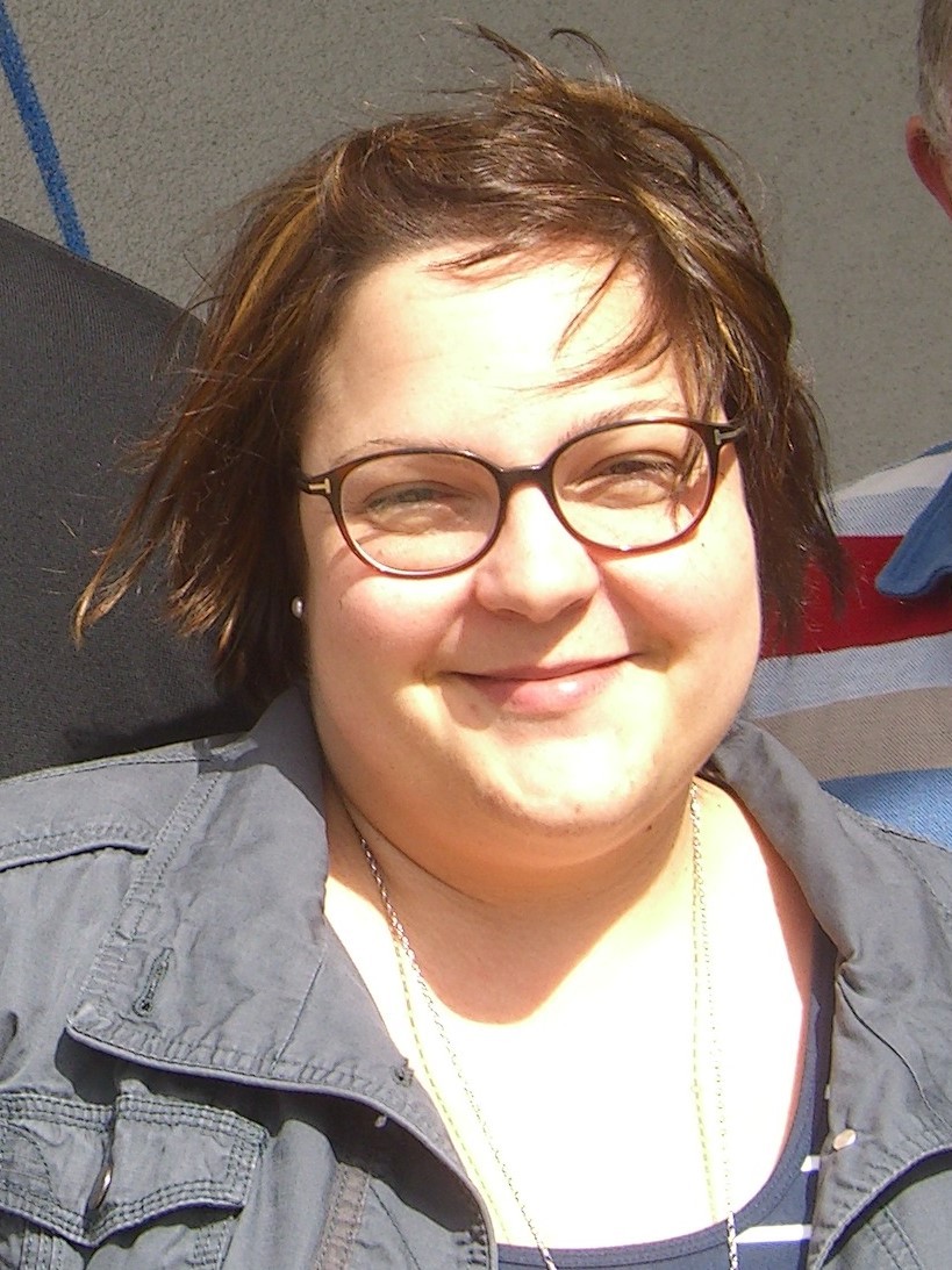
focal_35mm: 38
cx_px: 476
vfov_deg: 49.0
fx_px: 1394
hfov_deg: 37.7
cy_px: 635
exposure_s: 1/400
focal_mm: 7.9
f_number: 4
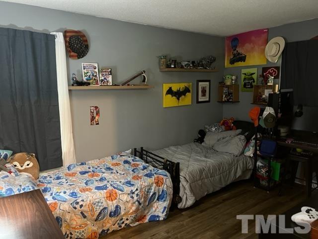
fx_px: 239
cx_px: 159
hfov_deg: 67.3
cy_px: 120
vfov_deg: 53.1
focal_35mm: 26
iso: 640
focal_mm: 5.7
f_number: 1.5
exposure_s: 1/30
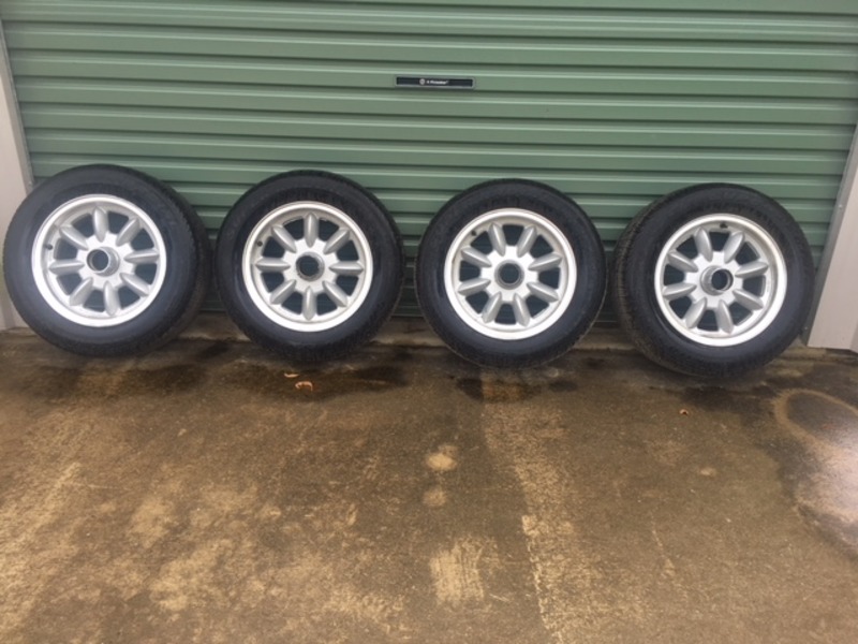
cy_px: 322
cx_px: 429
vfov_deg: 48.2
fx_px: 719
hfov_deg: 61.7
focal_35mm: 29
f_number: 2.2
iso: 25
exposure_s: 1/108
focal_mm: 4.15
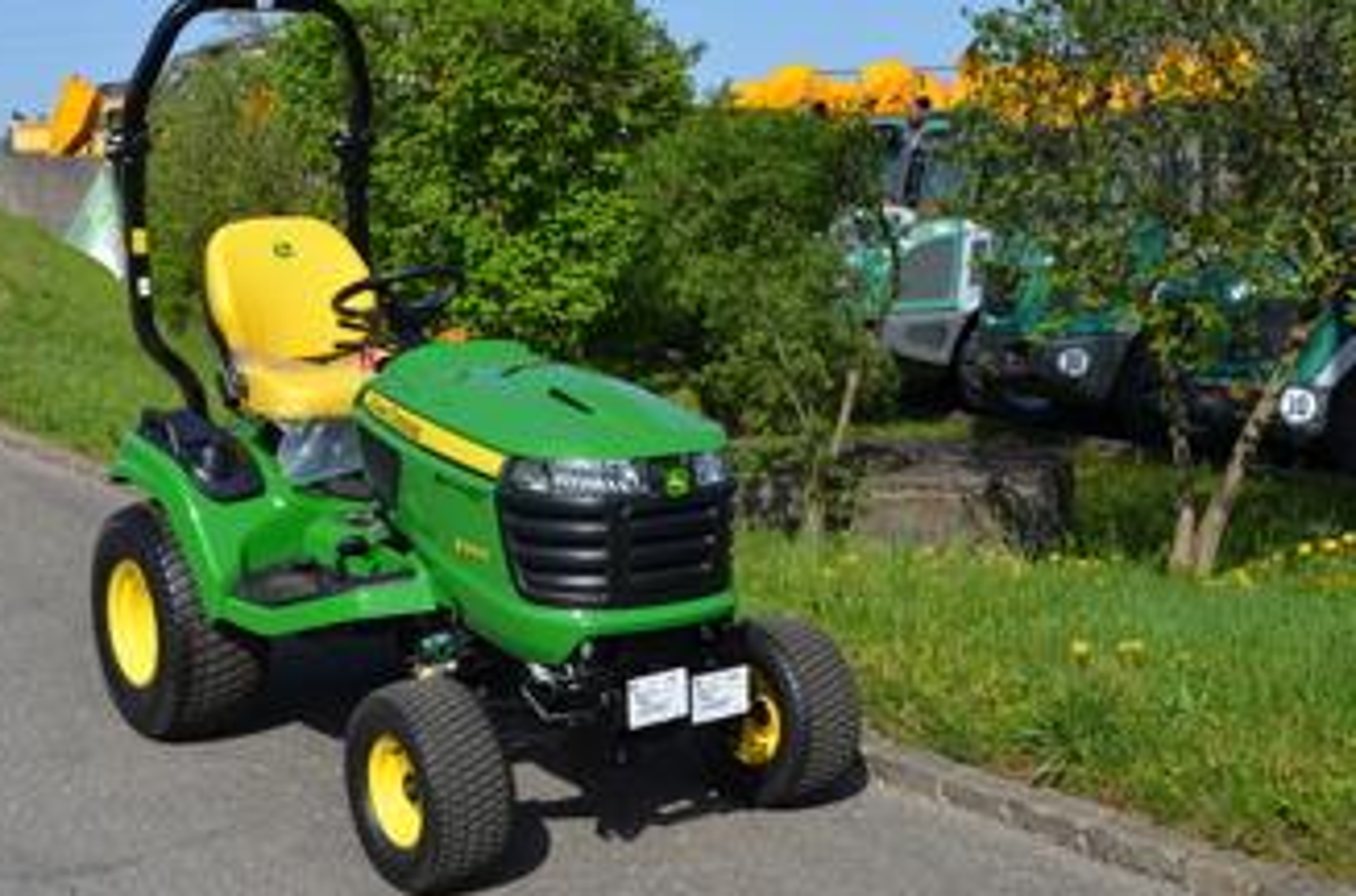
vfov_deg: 27.0
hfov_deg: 39.8
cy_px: 417
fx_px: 1863
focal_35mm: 50
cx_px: 535
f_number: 8
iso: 110
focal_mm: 27
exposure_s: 1/250
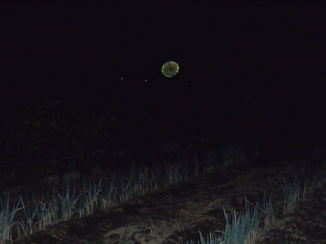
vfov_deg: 25.7
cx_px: 163
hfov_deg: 33.8
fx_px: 537
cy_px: 122
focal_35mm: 57
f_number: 4.5
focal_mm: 10.34
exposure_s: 1/50
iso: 800
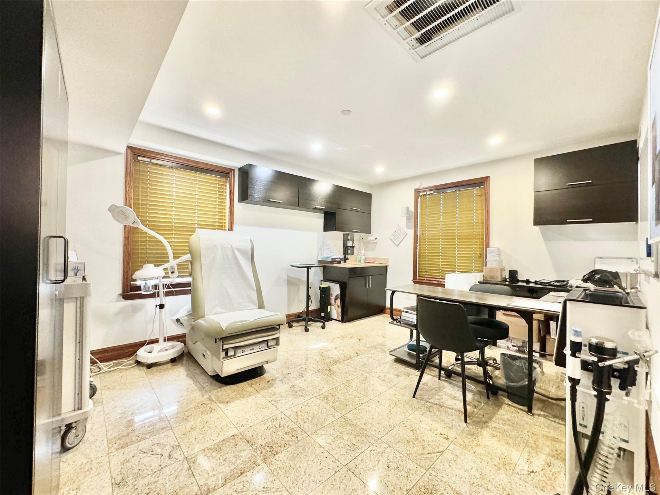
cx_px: 330
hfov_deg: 102.1
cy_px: 248
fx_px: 267
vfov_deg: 85.7
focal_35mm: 14
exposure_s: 1/60
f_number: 2.2
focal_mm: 2.22
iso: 500
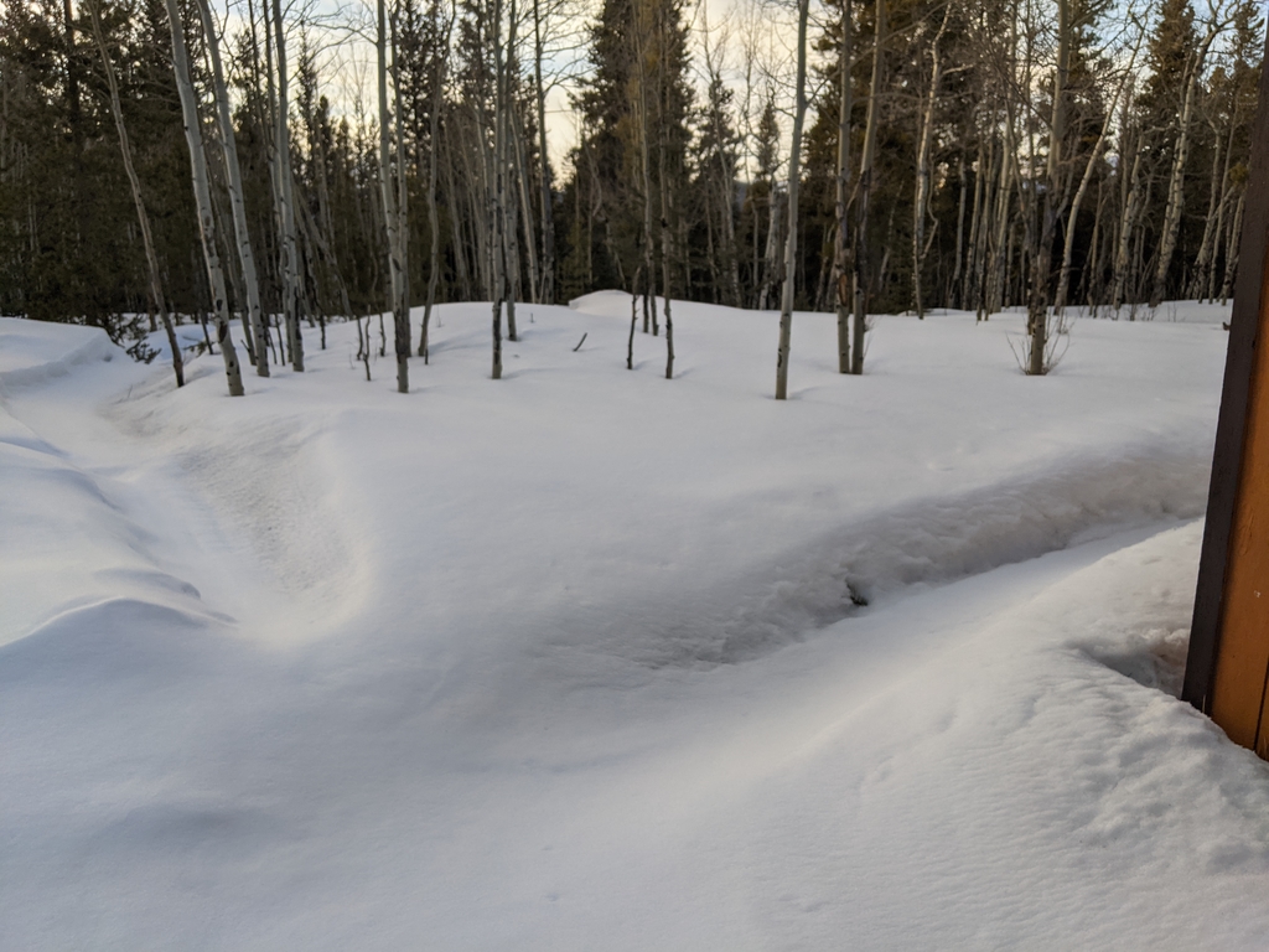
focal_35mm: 27
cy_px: 476
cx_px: 634
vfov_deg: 51.4
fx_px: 990
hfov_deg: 65.3
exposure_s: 1/1020
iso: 61
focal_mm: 4.44
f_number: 1.8
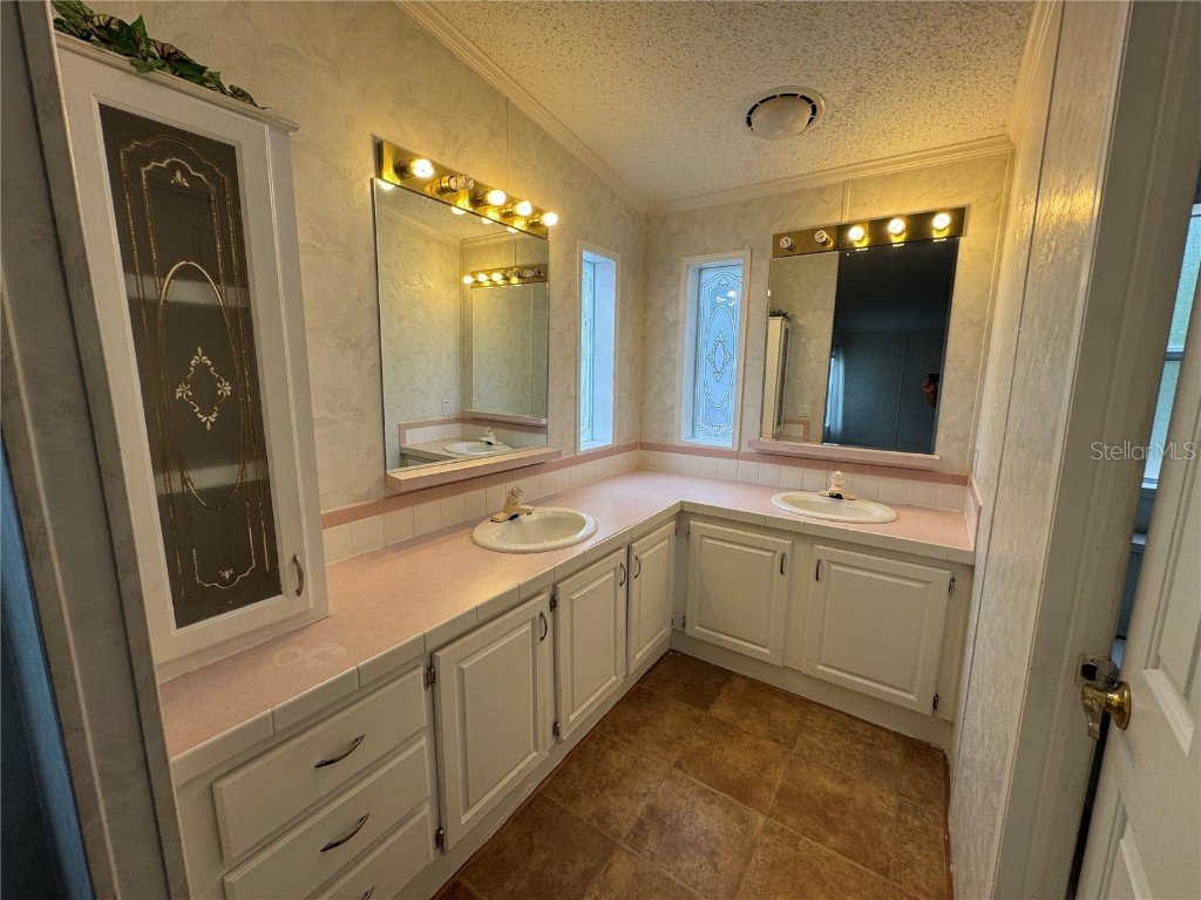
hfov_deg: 102.1
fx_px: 486
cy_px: 450
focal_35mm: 14
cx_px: 600
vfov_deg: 85.7
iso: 50
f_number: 2.2
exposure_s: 1/120
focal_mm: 2.22
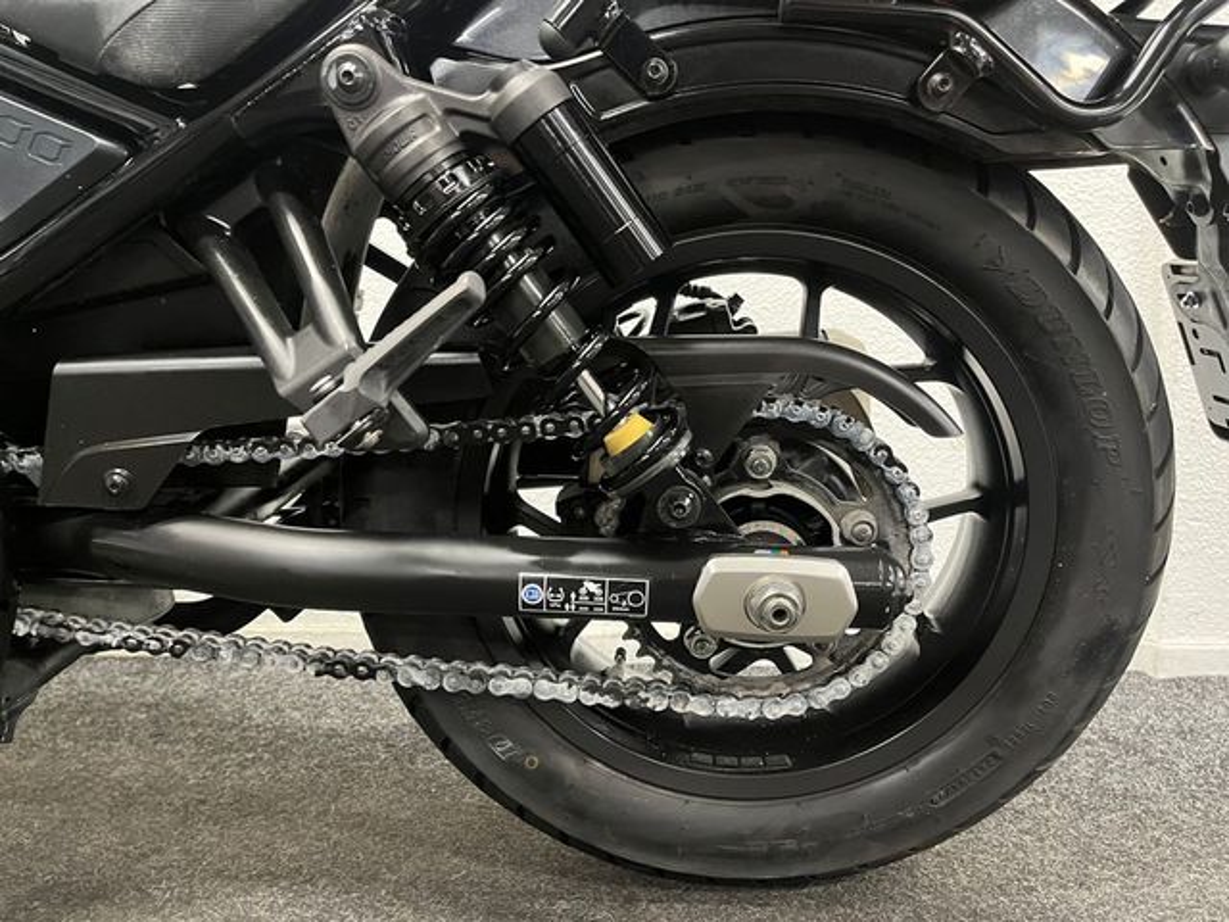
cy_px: 461
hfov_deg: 67.3
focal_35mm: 26
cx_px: 614
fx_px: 923
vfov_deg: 53.1
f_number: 1.6
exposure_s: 1/33
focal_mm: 5.1
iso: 500
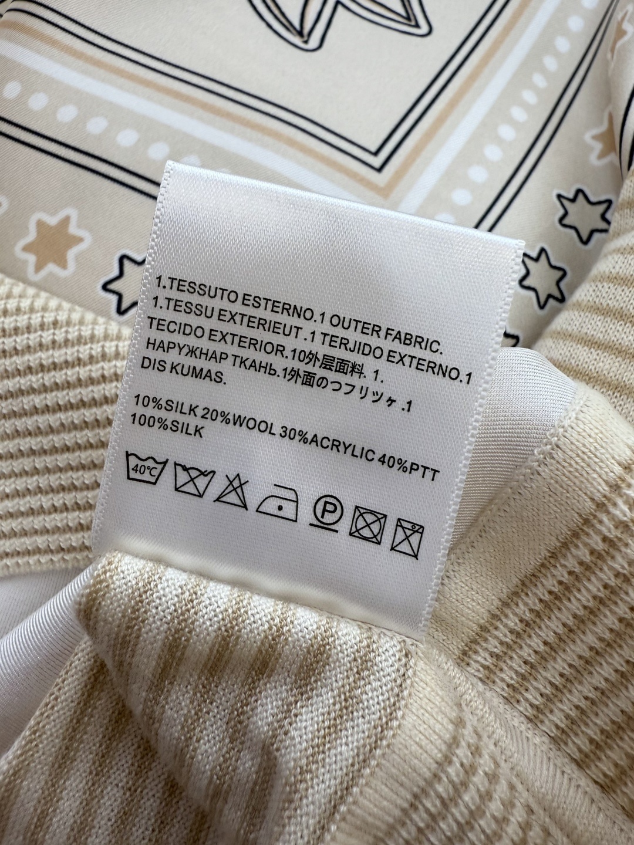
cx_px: 317
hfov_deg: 56.8
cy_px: 422
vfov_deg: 71.6
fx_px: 586
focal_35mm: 24
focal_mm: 2.22
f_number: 2.2
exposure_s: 1/99
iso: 40
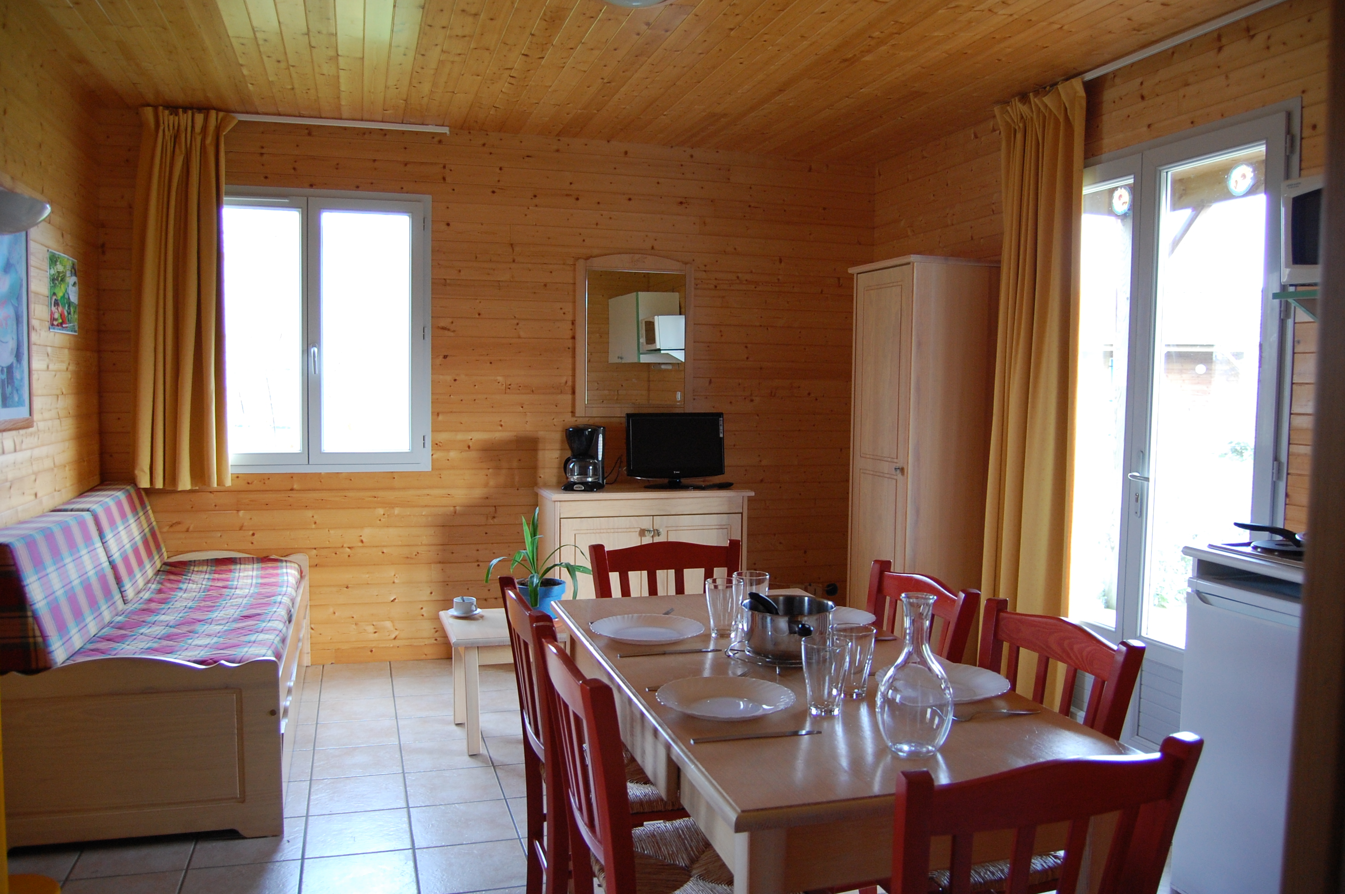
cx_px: 672
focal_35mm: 27
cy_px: 447
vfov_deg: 47.8
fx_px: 1008
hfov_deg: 67.4
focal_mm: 18
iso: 720
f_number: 3.5
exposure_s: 1/30
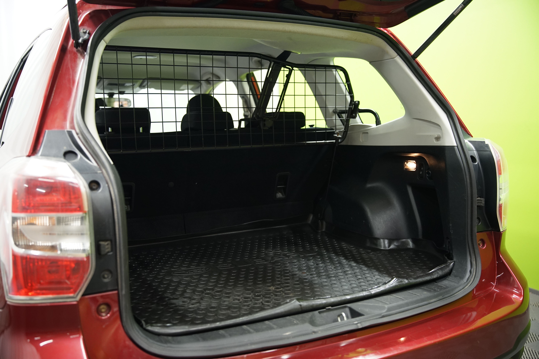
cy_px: 180
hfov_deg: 53.1
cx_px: 270
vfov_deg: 36.9
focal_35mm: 36
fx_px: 539
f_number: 2.8
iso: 1250
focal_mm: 36
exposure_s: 1/40
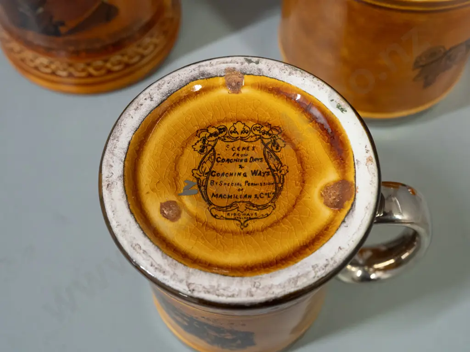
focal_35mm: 52
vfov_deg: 28.0
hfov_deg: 36.8
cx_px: 235
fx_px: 706
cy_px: 176
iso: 3200
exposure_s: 1/60
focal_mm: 26
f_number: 5.6
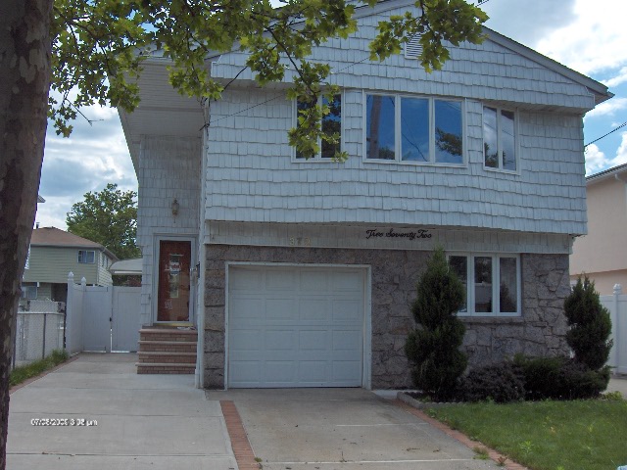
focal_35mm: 39
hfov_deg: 47.9
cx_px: 314
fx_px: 706
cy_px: 235
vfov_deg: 36.8
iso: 100
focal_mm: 8
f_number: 4.8
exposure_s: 1/637
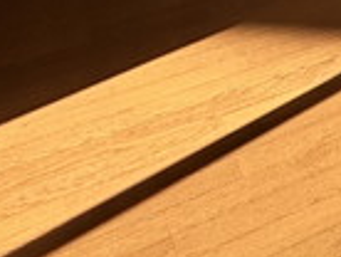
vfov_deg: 13.7
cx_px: 838
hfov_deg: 14.5
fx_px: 799
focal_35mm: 81
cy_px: -339
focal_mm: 2.22
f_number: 2.2
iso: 40
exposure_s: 1/274
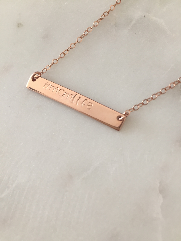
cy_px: 120
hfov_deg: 48.2
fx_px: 202
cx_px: 90
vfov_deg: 61.7
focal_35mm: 29
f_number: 2.2
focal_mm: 4.15
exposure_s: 1/30
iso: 64
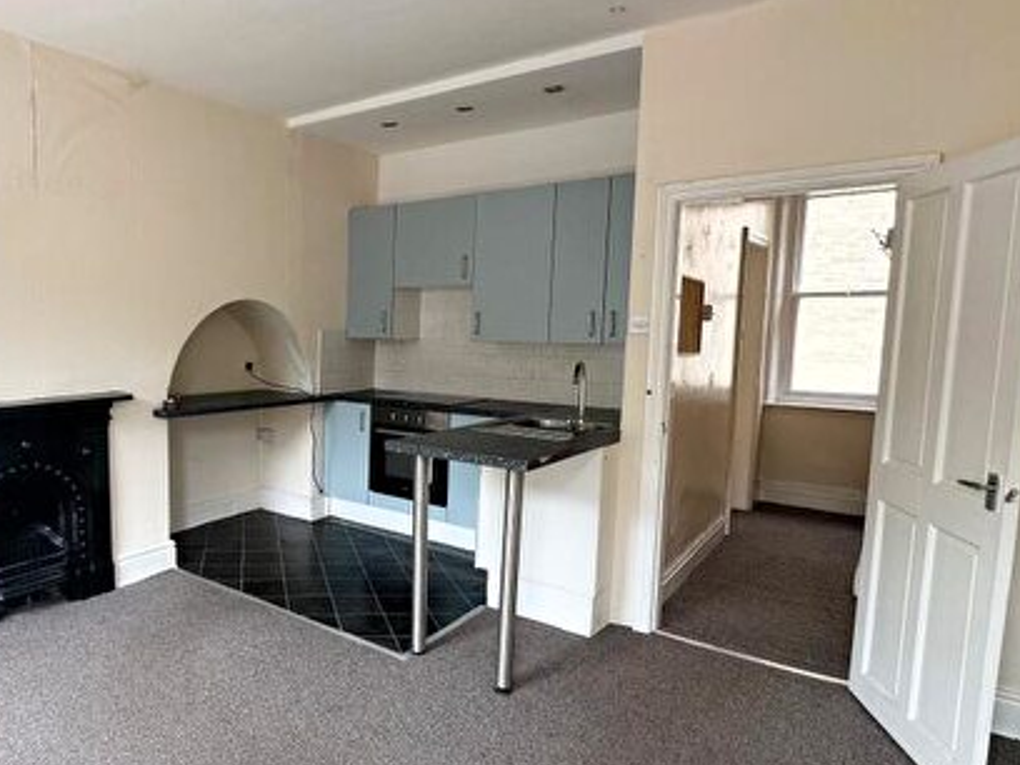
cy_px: 396
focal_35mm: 24
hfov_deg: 67.9
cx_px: 280
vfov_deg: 56.8
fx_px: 707
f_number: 2.2
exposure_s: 1/99
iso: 64
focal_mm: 2.22
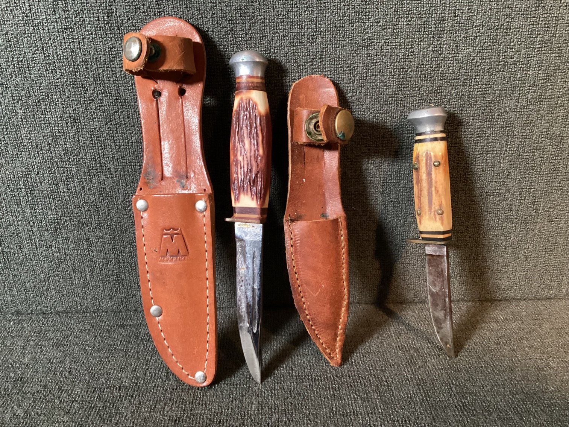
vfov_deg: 45.4
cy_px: 214
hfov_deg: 58.3
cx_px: 284
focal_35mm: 31
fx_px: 510
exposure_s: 1/30
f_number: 2.4
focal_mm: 3.3
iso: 640
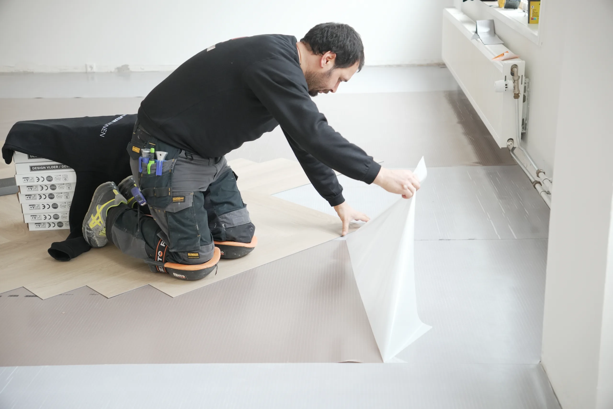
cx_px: 306
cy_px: 204
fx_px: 782
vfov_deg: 29.3
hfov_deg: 42.8
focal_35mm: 46
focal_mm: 30.6
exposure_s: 1/125
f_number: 2.8
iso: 800
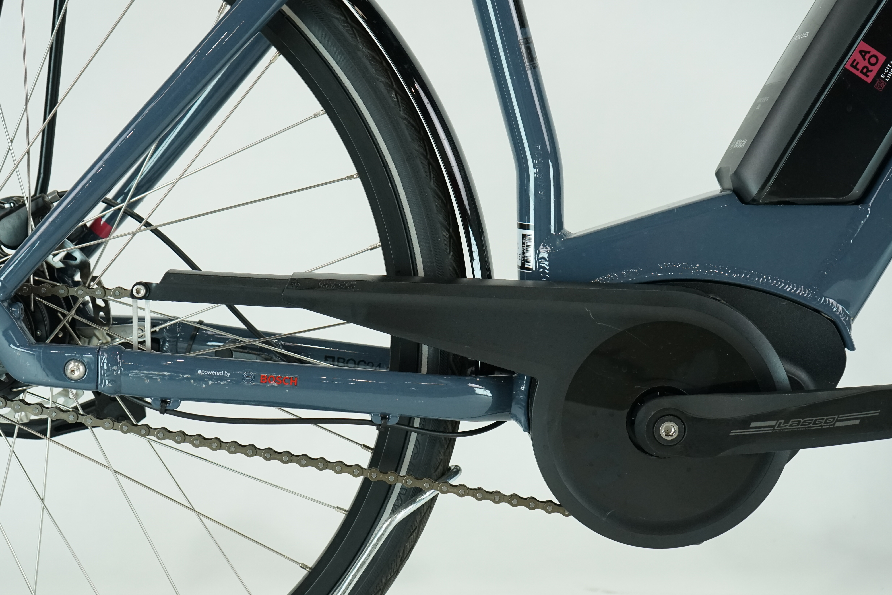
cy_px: 354
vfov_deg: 26.9
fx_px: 1239
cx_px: 432
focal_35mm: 50
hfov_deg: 39.6
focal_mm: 41
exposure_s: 1/200
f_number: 5.6
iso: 1600
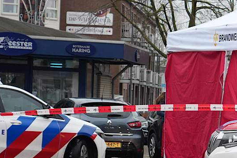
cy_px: 118
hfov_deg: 9.7
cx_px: 376
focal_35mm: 206
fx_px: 1355
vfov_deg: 6.7
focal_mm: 58
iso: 500
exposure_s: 1/200
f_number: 5
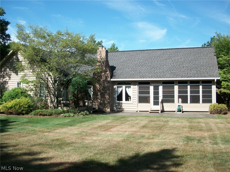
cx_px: 115
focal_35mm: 35
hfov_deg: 52.6
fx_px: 233
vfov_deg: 40.7
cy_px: 86
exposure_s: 1/800
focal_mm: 6.3
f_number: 3.1
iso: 80
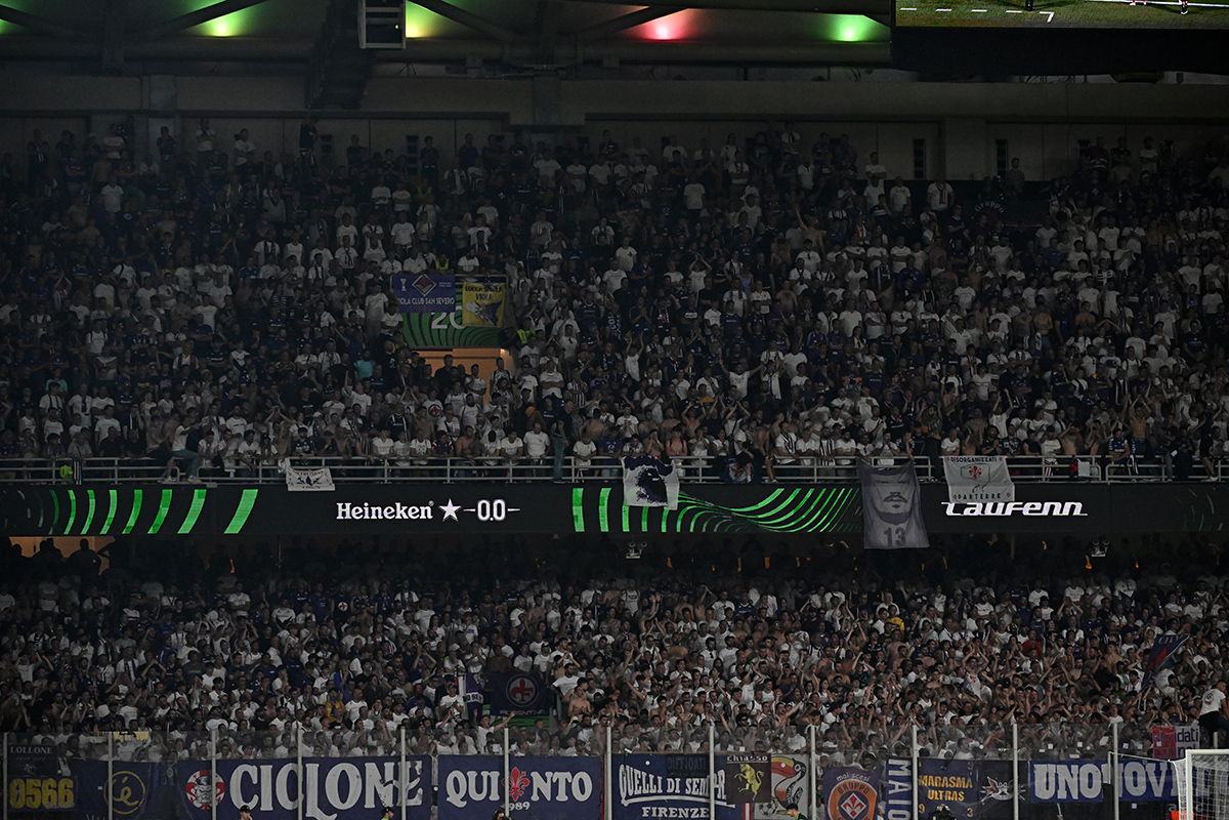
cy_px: 410
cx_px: 614
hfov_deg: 11.4
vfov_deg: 7.6
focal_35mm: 180
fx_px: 6145
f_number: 4
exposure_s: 1/2000
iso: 5000
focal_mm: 180
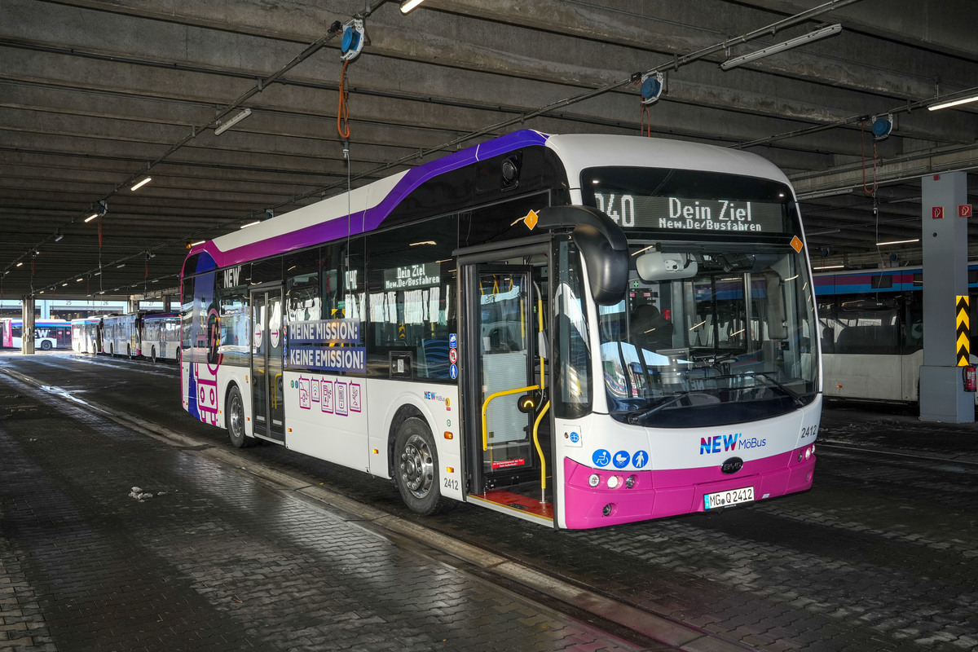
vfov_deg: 41.1
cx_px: 489
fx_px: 869
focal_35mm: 32
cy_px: 326
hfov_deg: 58.7
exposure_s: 1/60
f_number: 7.1
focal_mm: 32
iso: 400
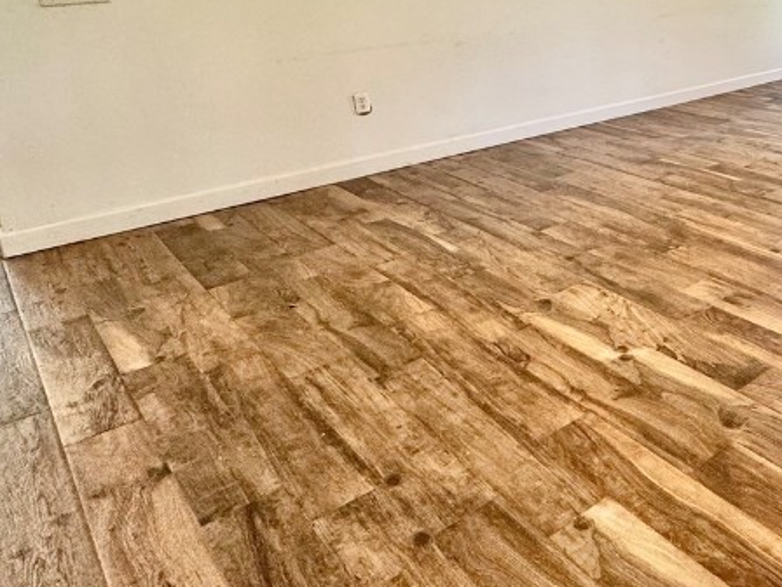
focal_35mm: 32
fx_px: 723
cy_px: 49
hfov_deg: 43.5
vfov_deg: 40.5
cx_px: 866
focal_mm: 2.22
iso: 160
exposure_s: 1/120
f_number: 2.2
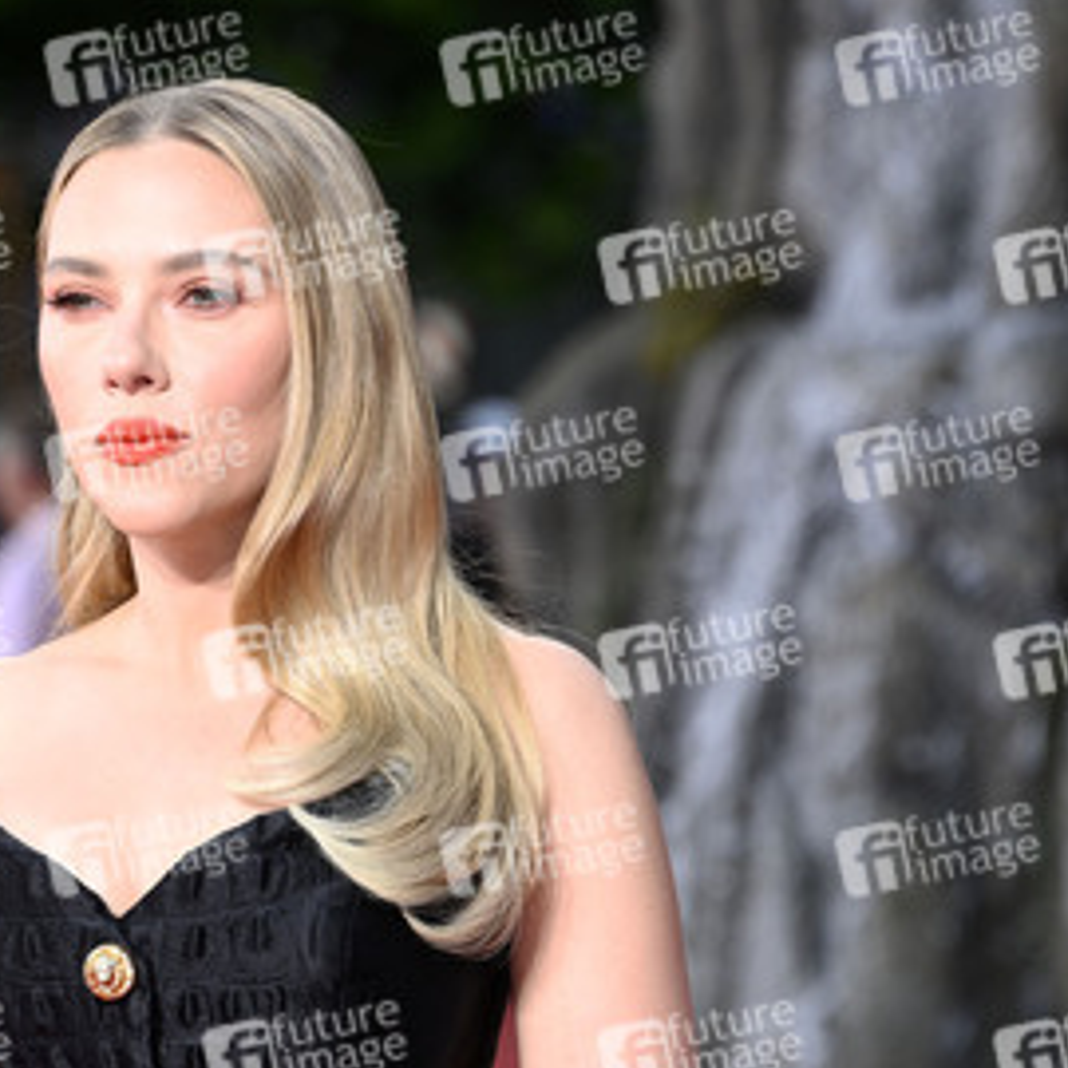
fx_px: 14870
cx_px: 200
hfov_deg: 4.1
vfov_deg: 4.1
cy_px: 554
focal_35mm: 426
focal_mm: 300
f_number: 8
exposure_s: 1/200
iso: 640
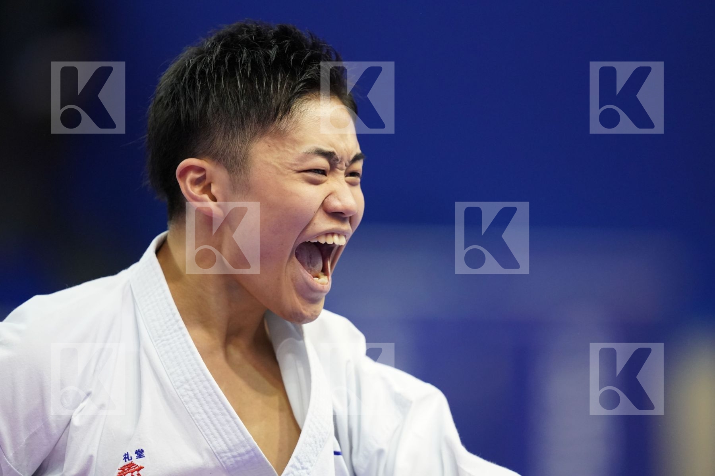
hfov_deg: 5.2
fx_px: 7944
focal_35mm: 400
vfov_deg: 3.4
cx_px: 358
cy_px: 238
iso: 4000
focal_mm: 400
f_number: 2.8
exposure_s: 1/500
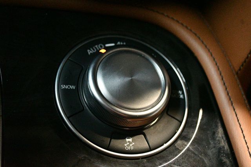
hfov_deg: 35.1
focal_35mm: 57
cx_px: 126
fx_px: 397
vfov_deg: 23.8
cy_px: 84
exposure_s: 1/50
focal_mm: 38
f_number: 5
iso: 12800
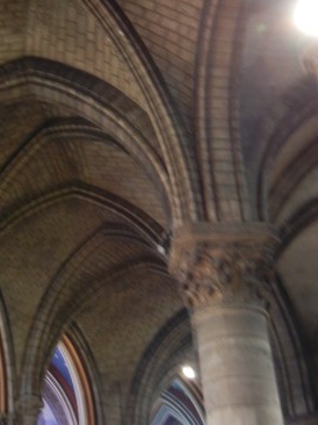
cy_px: 91
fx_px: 773
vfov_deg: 30.1
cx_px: 39
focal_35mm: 63
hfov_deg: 22.8
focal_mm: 5.4
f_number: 3.5
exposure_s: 1
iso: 400
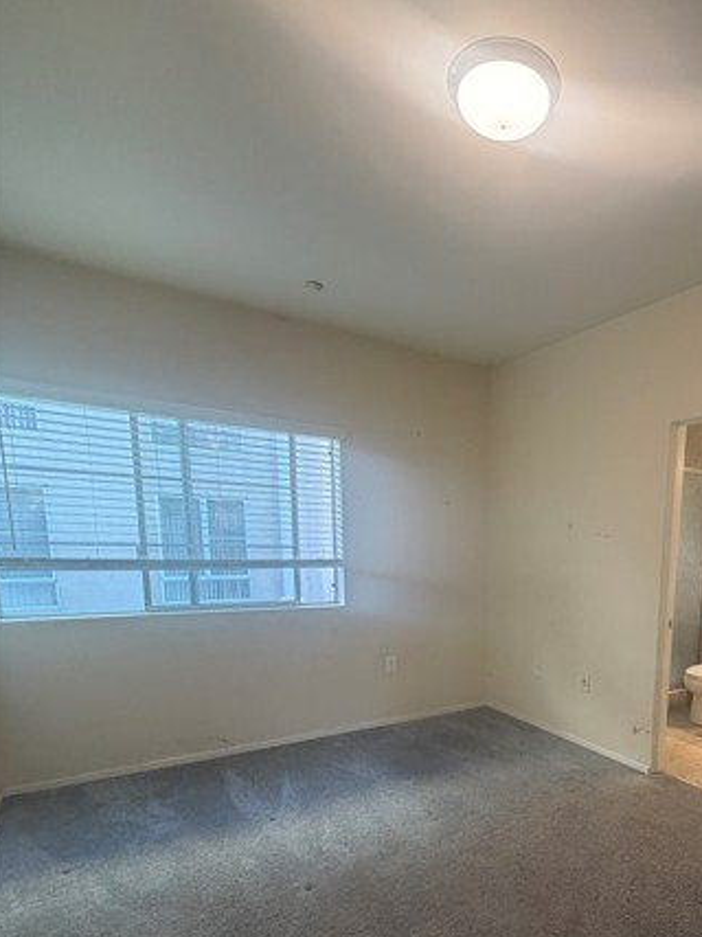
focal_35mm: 21
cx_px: 513
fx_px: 568
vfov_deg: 76.3
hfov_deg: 60.5
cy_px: 630
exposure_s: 1/60
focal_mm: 2.22
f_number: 2.2
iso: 200
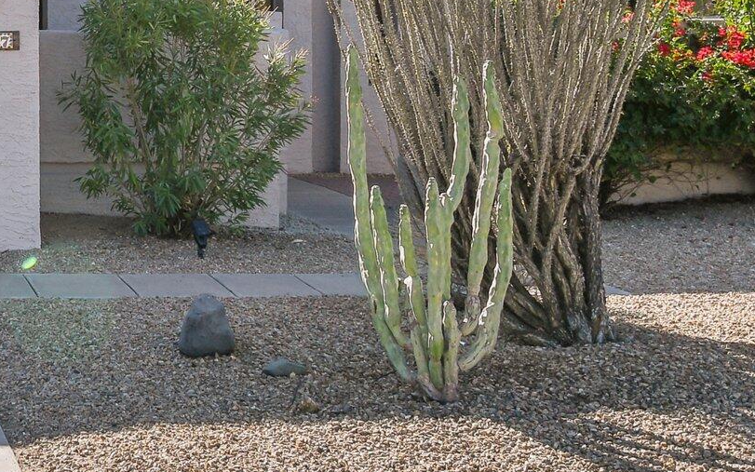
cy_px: -27
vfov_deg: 12.5
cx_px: -168
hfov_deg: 19.0
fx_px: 2119
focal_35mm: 103
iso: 100
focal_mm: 20
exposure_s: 1/250
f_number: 10
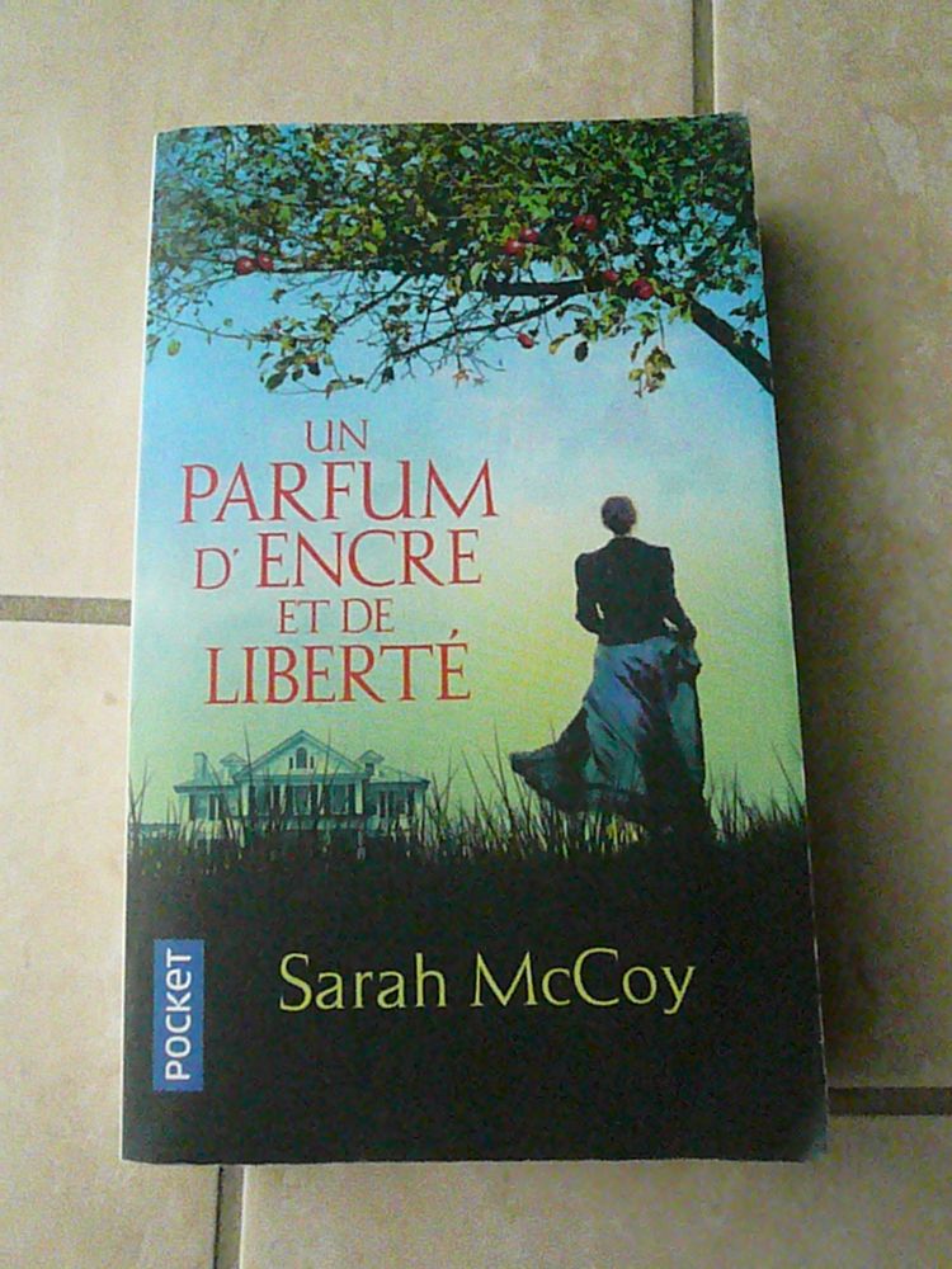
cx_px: 476
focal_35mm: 28
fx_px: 1027
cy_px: 634
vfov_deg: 63.4
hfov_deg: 49.7
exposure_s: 1/200
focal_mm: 4.6
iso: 3200
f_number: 8
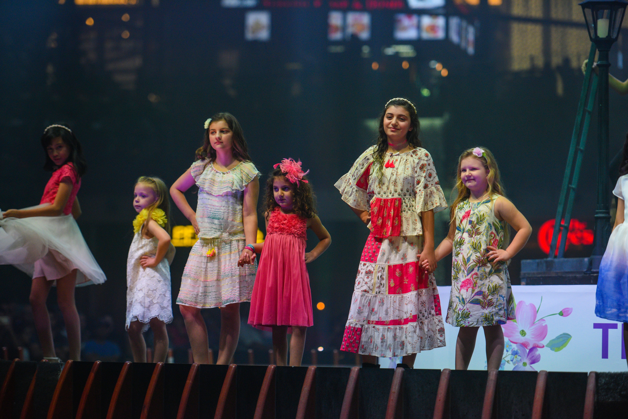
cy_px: 210
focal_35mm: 135
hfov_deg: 15.2
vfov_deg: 10.2
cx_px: 314
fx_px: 2356
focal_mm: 135
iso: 2000
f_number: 2.8
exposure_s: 1/2500
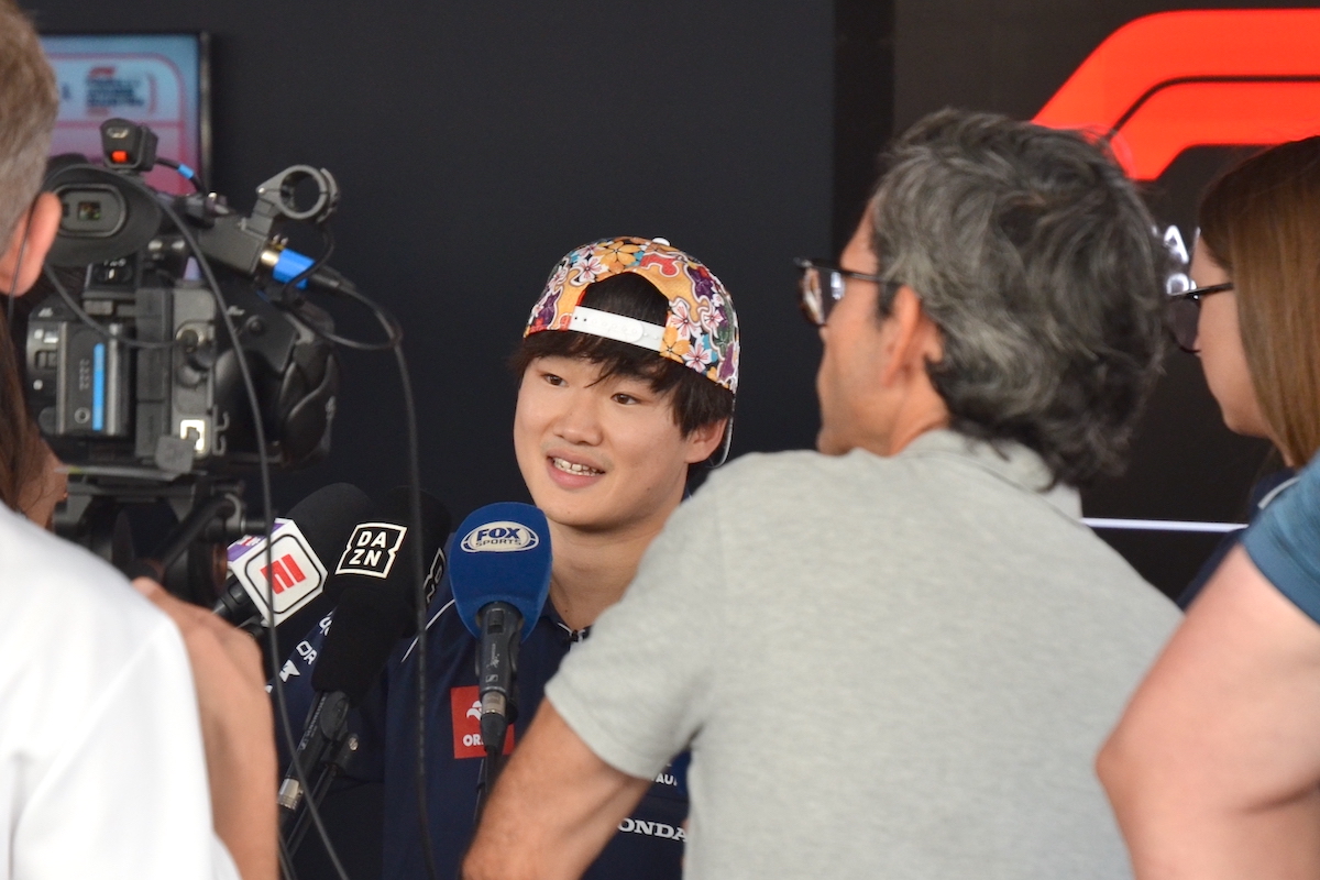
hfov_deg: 19.5
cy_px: 440
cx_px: 660
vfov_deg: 13.0
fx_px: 3850
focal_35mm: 105
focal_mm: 70
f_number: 4.5
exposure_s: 1/250
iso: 640
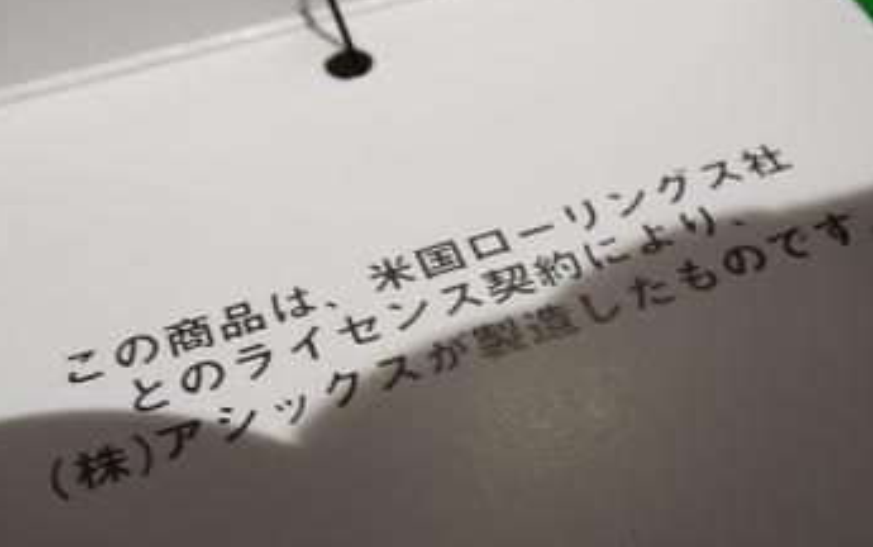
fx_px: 1309
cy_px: 387
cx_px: 473
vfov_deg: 23.4
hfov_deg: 36.9
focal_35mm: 55
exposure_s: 1/30
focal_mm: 4.75
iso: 250
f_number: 3.5
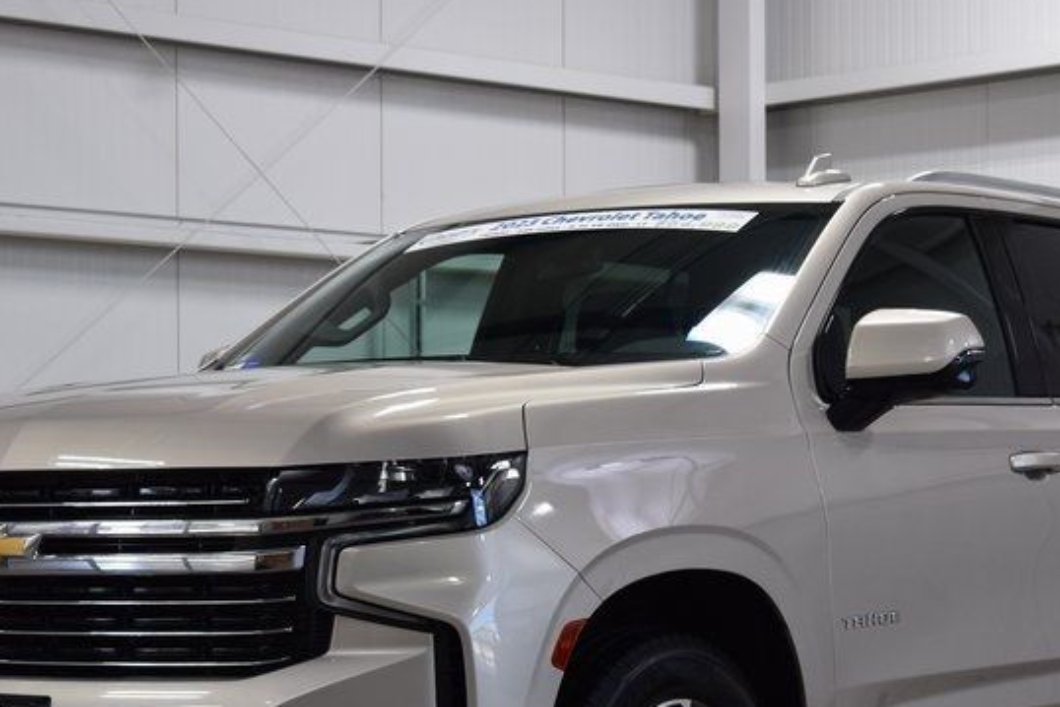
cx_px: 597
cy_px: 580
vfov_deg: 13.6
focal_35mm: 100
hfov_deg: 20.4
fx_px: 2944
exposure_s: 1/25
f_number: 7.1
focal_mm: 35
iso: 400
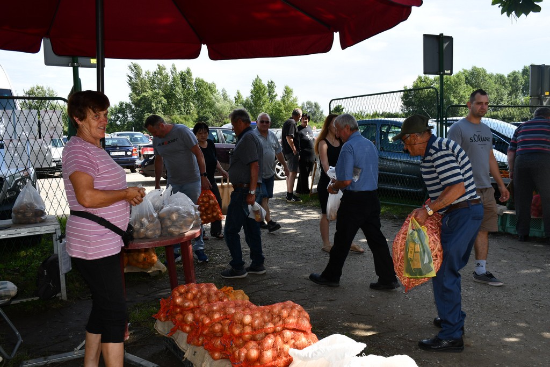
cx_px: 275
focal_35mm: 34
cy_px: 184
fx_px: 519
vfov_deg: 38.9
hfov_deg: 55.8
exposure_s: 1/250
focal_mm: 23
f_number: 5.6
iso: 100
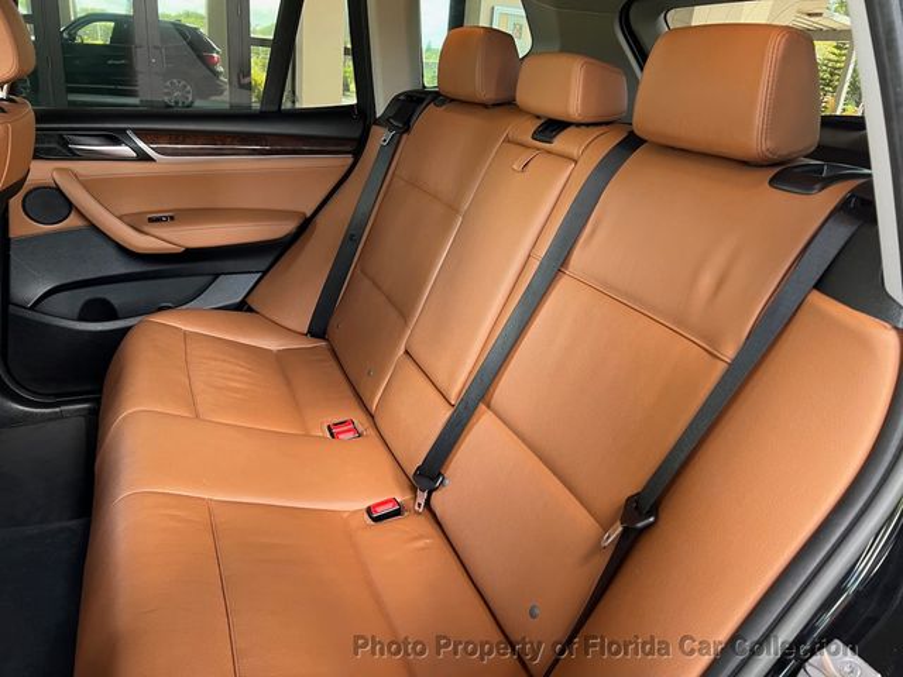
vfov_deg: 53.1
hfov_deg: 67.3
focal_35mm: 26
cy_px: 338
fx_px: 678
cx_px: 452
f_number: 1.5
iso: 125
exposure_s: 1/73
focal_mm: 5.7
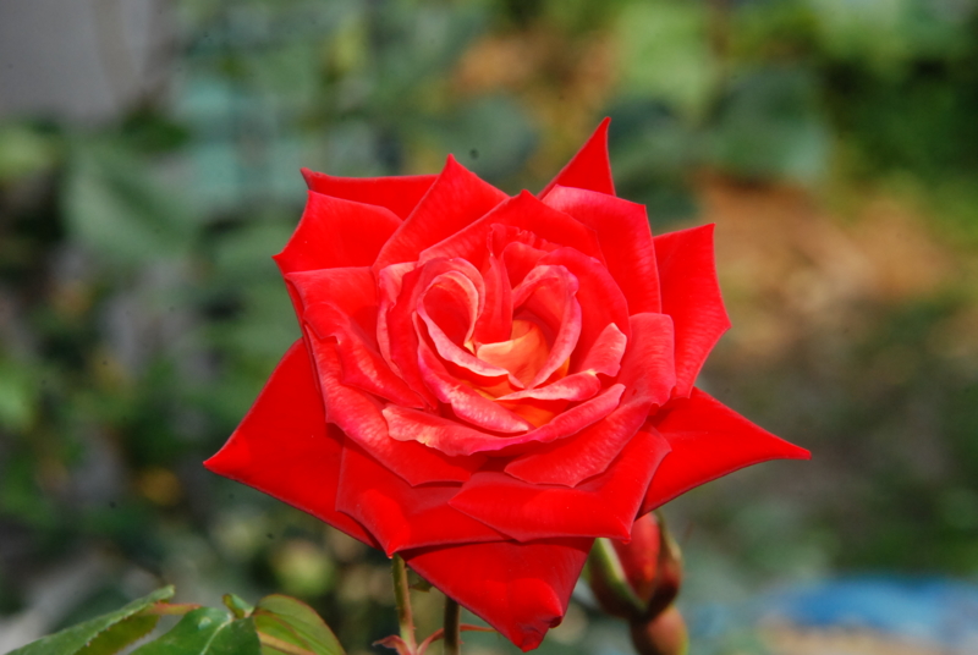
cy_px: 328
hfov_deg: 4.6
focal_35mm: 450
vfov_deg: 3.1
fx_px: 12243
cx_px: 489
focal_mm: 300
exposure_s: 1/200
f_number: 22
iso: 800
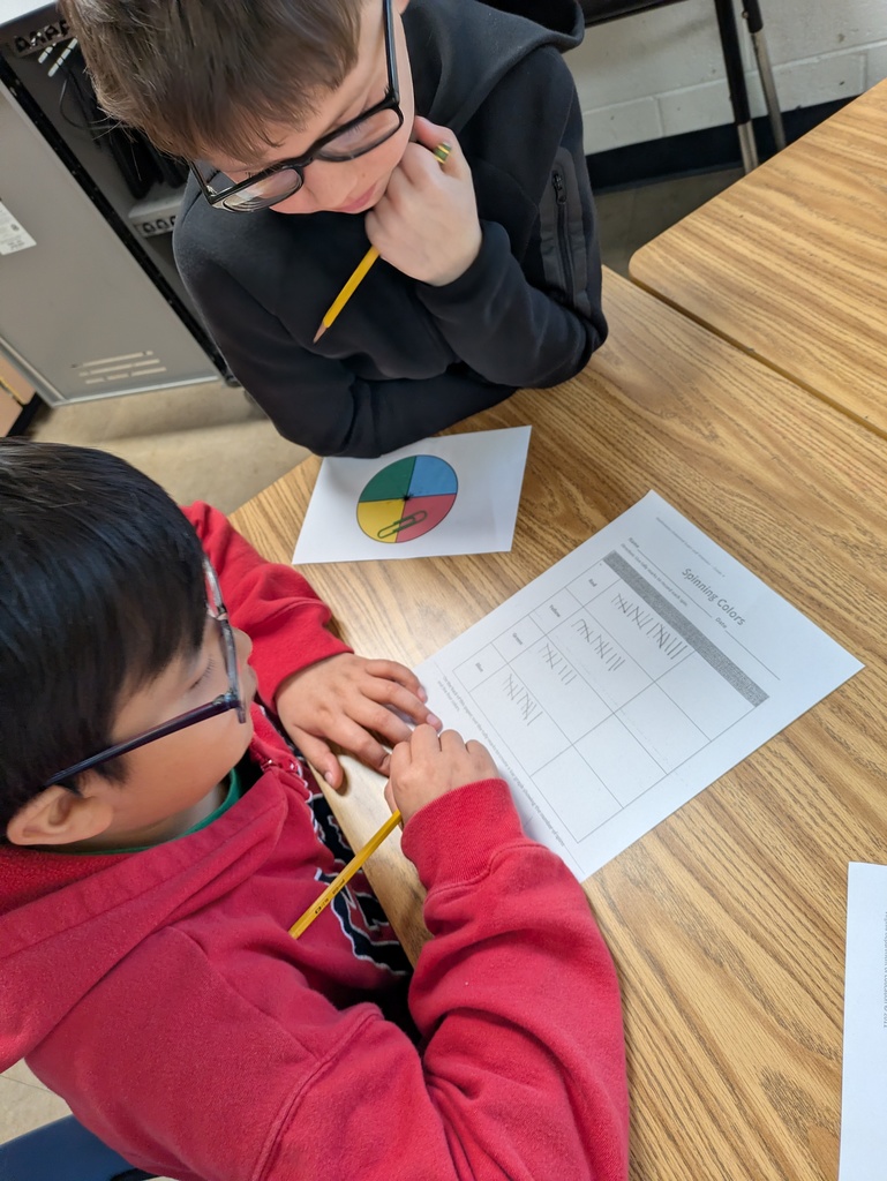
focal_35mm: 25
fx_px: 853
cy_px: 590
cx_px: 444
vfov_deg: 69.4
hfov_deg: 54.9
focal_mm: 5.43
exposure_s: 1/40
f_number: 1.89
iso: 138
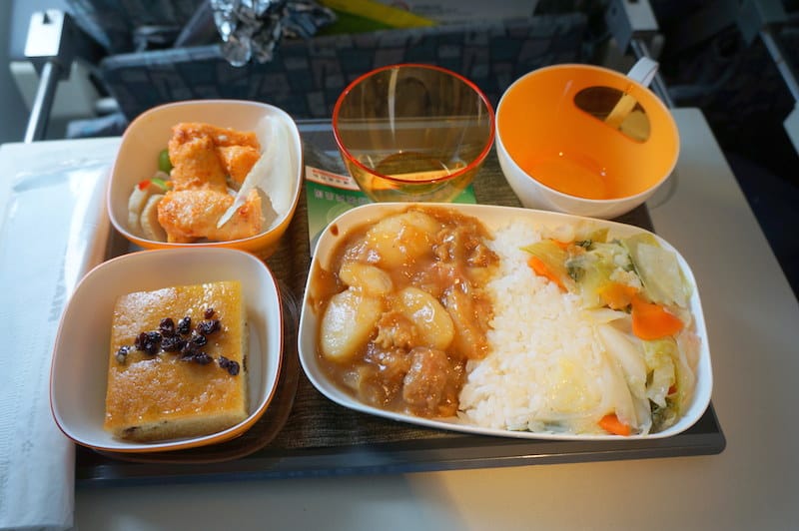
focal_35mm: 30
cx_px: 400
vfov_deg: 43.5
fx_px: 665
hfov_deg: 62.0
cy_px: 266
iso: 125
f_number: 4
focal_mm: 20
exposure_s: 1/60
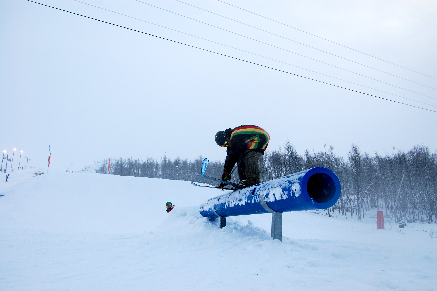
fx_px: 437
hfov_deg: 53.2
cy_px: 146
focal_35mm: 36
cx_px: 218
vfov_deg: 36.8
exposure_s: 1/160
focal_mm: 24
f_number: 6.3
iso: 200
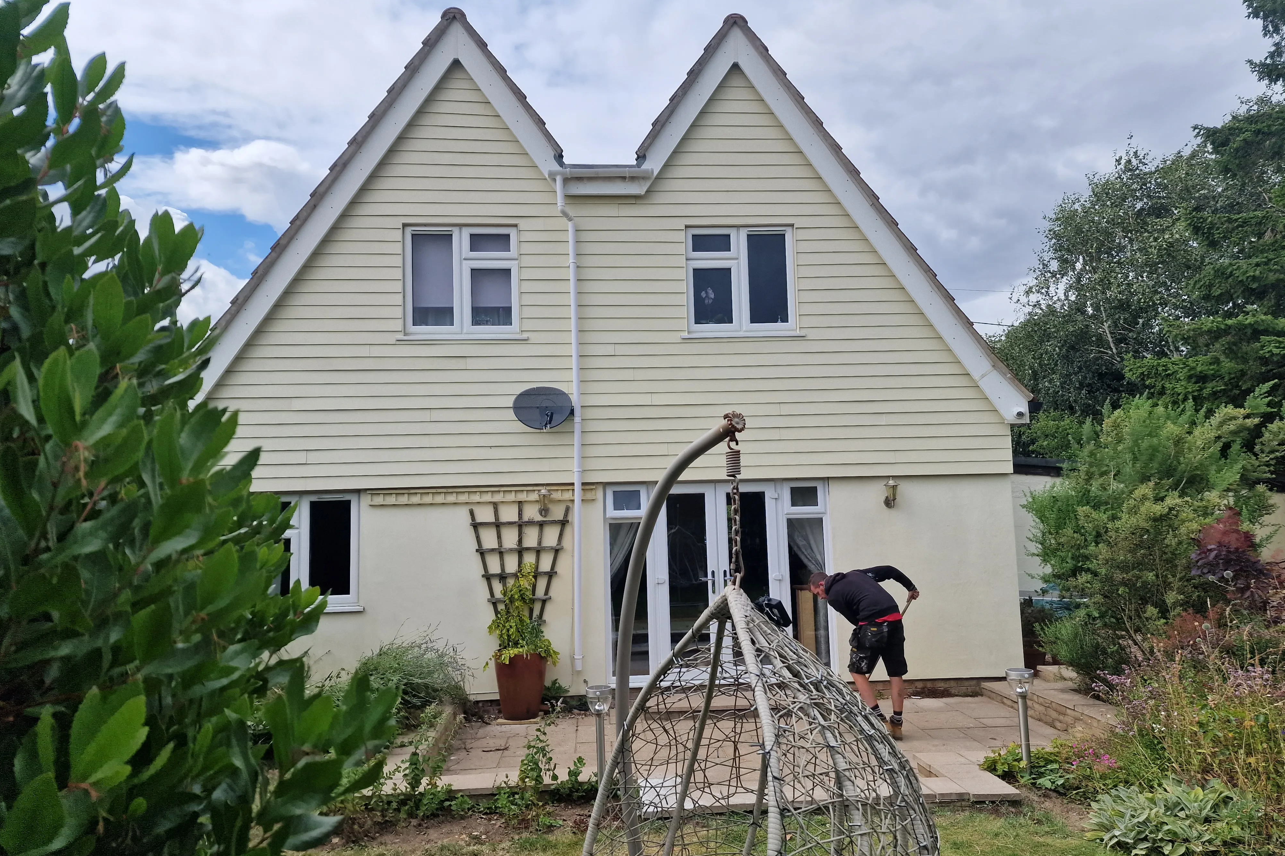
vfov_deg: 53.1
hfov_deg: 73.7
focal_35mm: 24
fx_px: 857
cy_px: 467
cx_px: 643
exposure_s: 1/1308
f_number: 1.8
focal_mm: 6.4
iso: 50
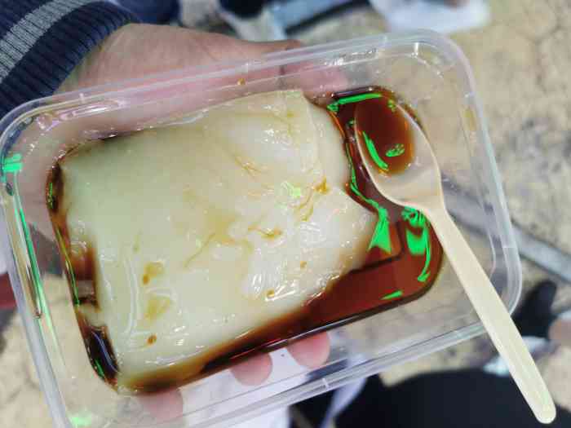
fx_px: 445
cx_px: 286
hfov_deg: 65.3
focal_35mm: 27
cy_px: 214
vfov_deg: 51.4
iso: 100
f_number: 1.6
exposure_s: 1/50
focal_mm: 5.56
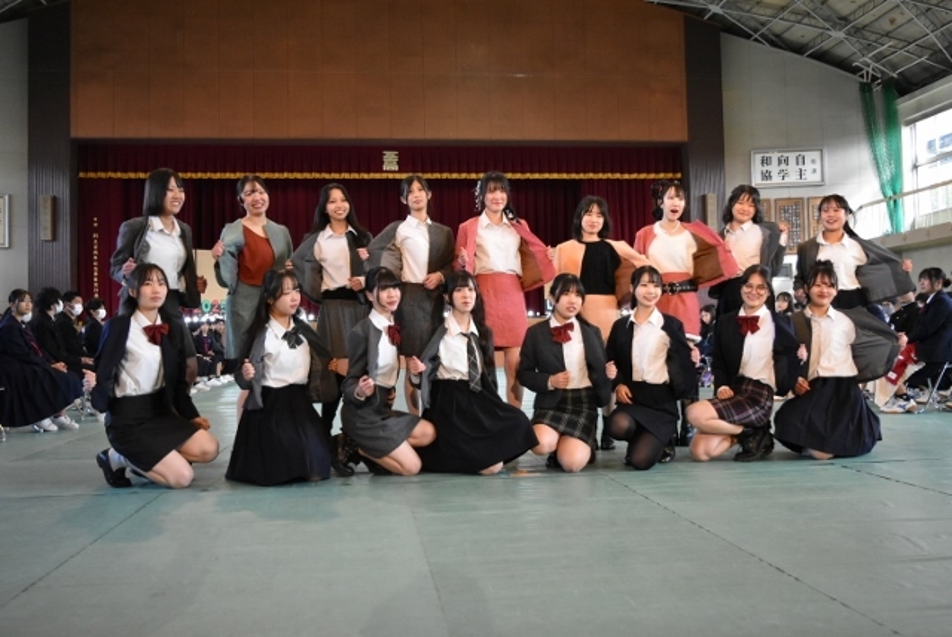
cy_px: 318
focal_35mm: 34
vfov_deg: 38.4
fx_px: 913
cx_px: 476
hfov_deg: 55.1
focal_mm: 23
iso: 3200
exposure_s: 1/320
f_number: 3.8
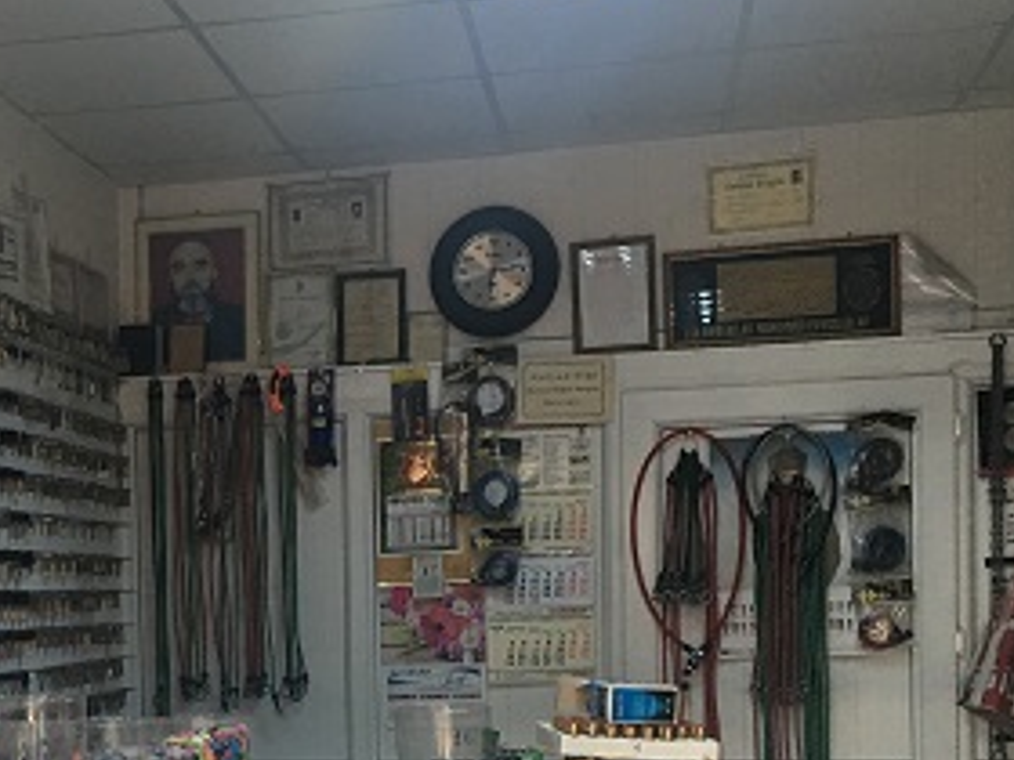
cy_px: 686
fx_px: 1758
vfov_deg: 23.7
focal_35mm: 60
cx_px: 203
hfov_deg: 31.4
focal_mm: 4.15
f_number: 2.2
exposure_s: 1/33
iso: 64
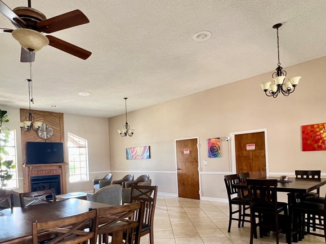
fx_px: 217
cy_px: 160
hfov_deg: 73.8
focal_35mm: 23
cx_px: 152
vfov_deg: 57.7
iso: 250
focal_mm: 1.57
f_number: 1.8
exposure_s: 1/60
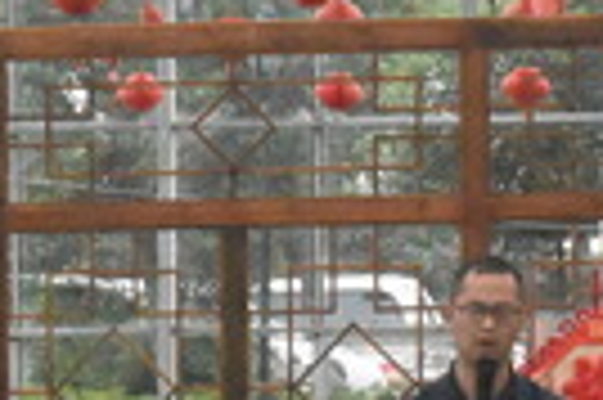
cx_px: 81
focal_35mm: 380
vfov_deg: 3.6
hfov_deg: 5.4
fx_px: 6357
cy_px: 796
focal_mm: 34
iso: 6400
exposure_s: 1/500
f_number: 11
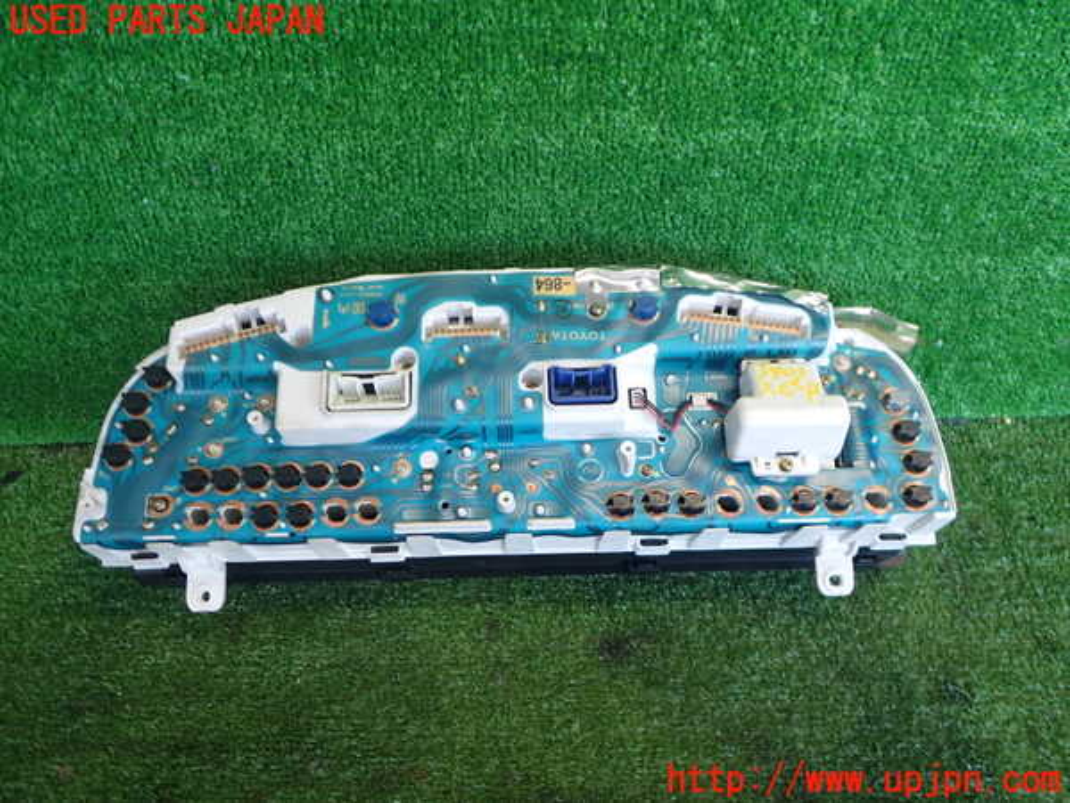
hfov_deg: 60.0
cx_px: 535
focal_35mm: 30
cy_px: 402
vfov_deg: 46.8
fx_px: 927
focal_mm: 5.4
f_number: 2.3
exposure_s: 1/80
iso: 200
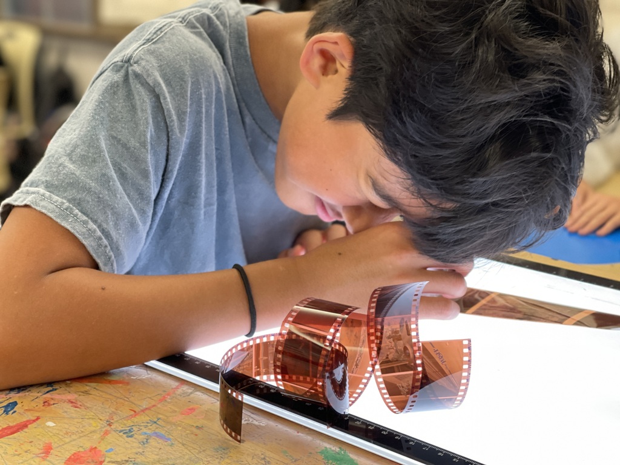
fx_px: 1146
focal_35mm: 64
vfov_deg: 22.9
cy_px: 232
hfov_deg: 30.3
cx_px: 310
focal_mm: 7.5
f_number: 2.2
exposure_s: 1/30
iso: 320
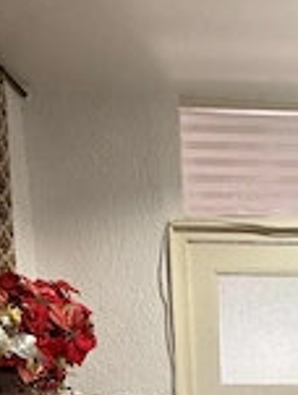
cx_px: 295
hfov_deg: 35.3
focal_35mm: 37
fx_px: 423
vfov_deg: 40.8
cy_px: 429
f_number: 2.2
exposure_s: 1/100
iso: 320
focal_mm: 2.22
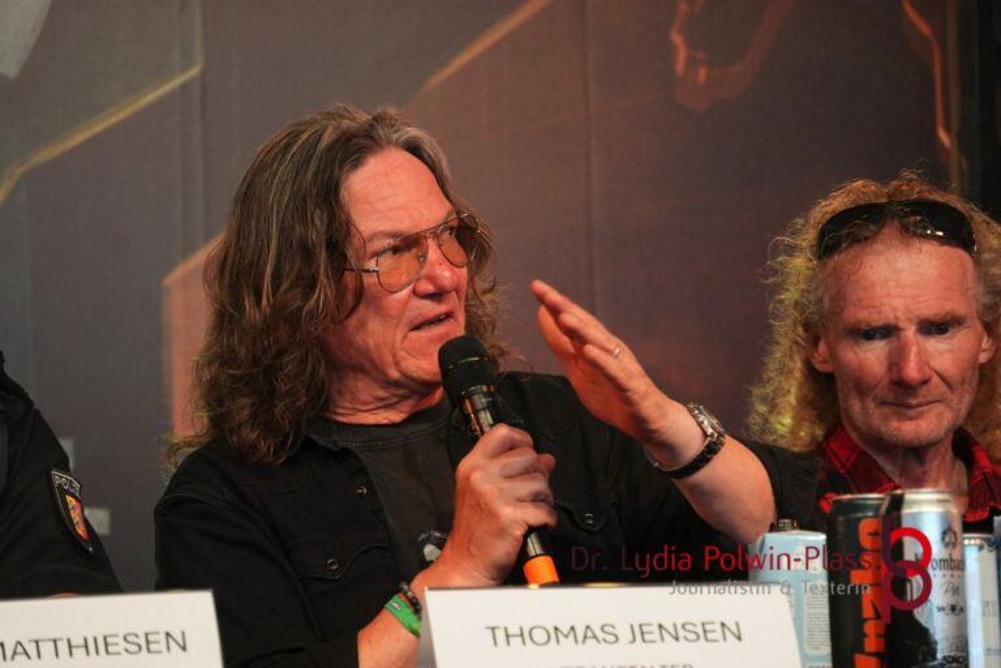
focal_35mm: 212
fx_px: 5880
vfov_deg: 6.5
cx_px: 500
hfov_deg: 9.7
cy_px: 334
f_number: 5.6
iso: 2000
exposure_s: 1/250
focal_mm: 141
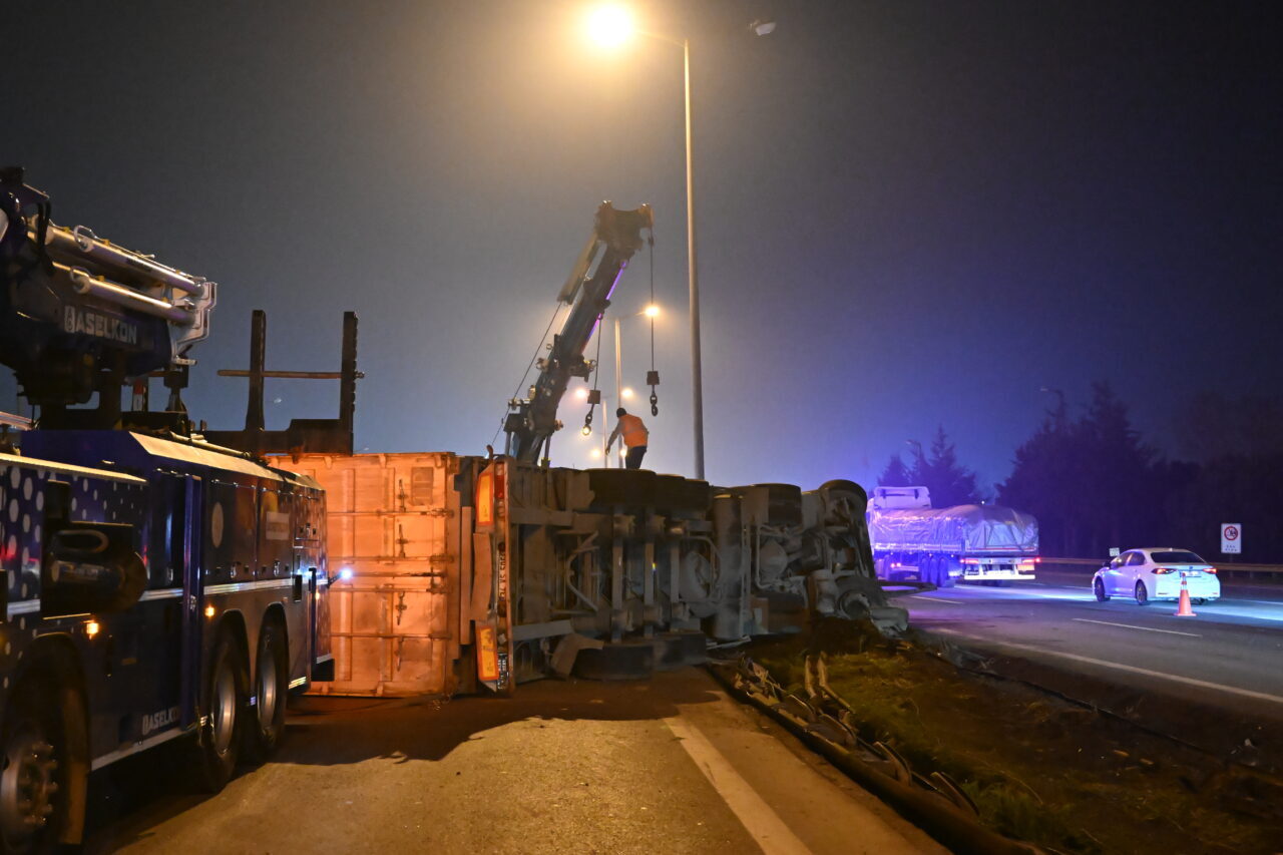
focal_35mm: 45
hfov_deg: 43.6
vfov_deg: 29.9
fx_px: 1603
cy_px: 428
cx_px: 642
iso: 10000
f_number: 2.8
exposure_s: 1/125
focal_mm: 30
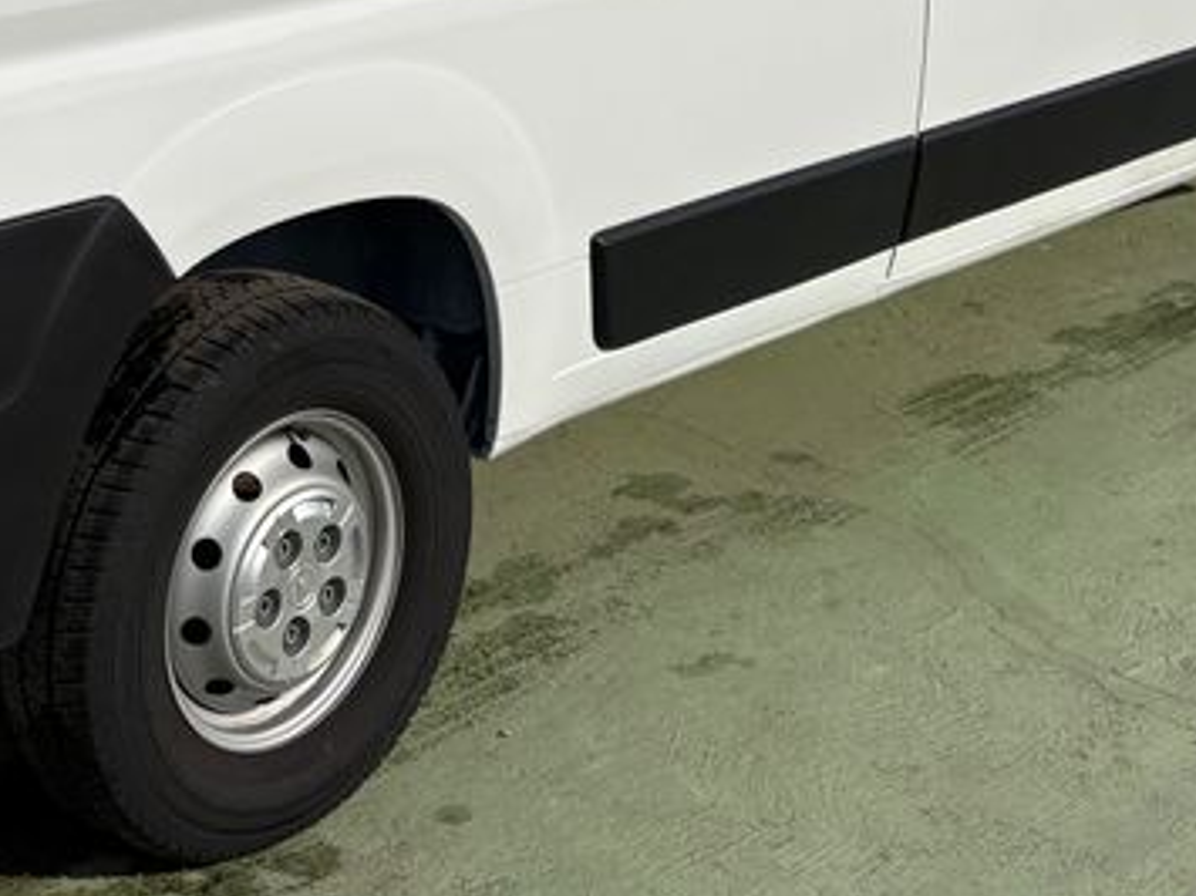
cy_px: -259
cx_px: 310
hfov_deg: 25.7
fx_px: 2590
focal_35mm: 75
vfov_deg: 18.3
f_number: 1.6
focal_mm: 5.96
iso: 50
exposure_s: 1/10101
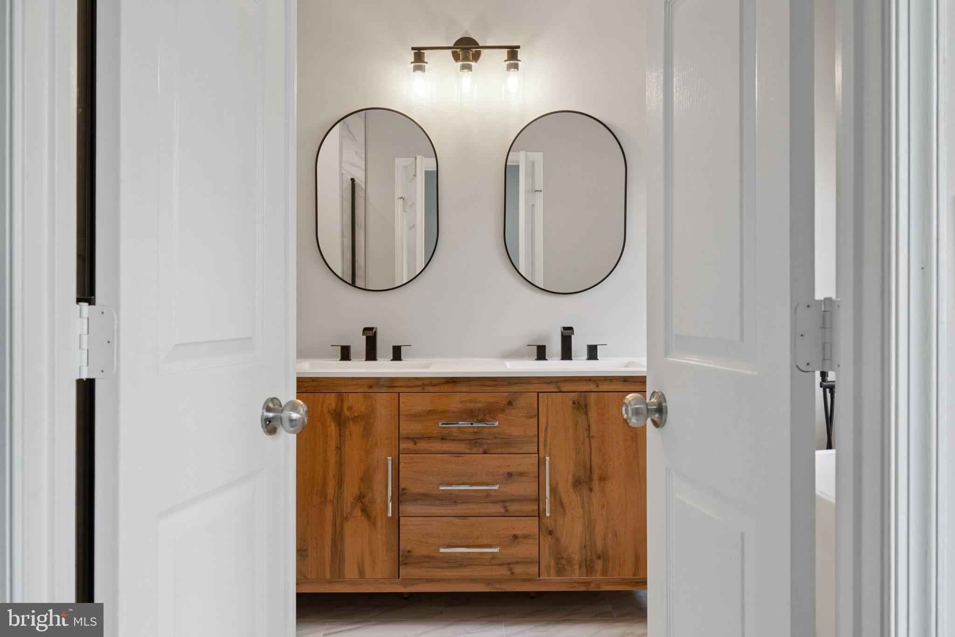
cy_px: 318
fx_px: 796
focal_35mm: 30
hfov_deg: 61.9
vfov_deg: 43.6
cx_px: 478
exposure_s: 1/80
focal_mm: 20
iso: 400
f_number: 5.6
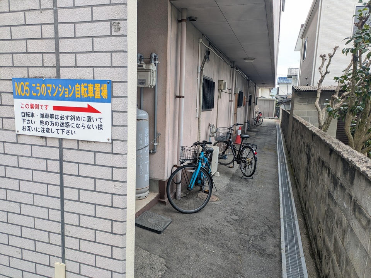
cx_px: 186
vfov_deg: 54.9
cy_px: 139
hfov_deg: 69.4
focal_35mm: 25
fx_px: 268
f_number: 1.89
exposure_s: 1/511
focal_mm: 5.43
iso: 58
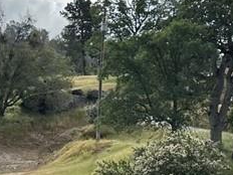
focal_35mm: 106
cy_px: 187
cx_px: -26
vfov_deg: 13.7
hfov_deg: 17.9
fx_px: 713
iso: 80
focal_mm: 6.86
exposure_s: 1/4762
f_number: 1.78
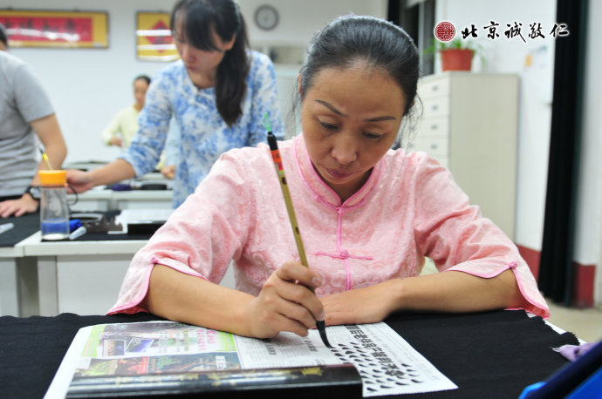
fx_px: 601
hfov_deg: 53.2
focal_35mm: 36
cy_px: 200
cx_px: 301
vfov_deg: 36.8
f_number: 3.2
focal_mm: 24
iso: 200
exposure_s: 1/25
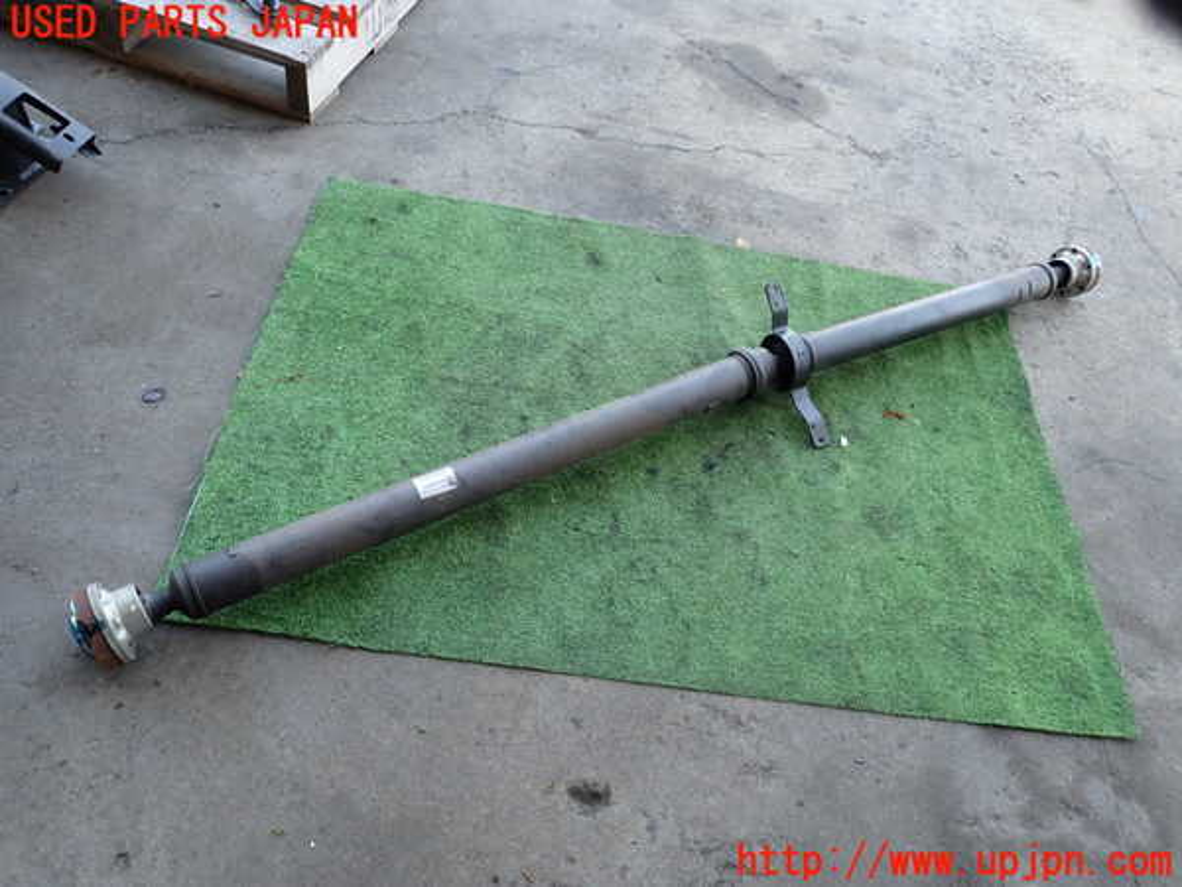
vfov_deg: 54.9
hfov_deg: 69.4
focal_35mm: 25
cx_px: 591
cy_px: 444
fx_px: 854
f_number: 2.8
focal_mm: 4.5
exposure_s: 1/100
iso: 160
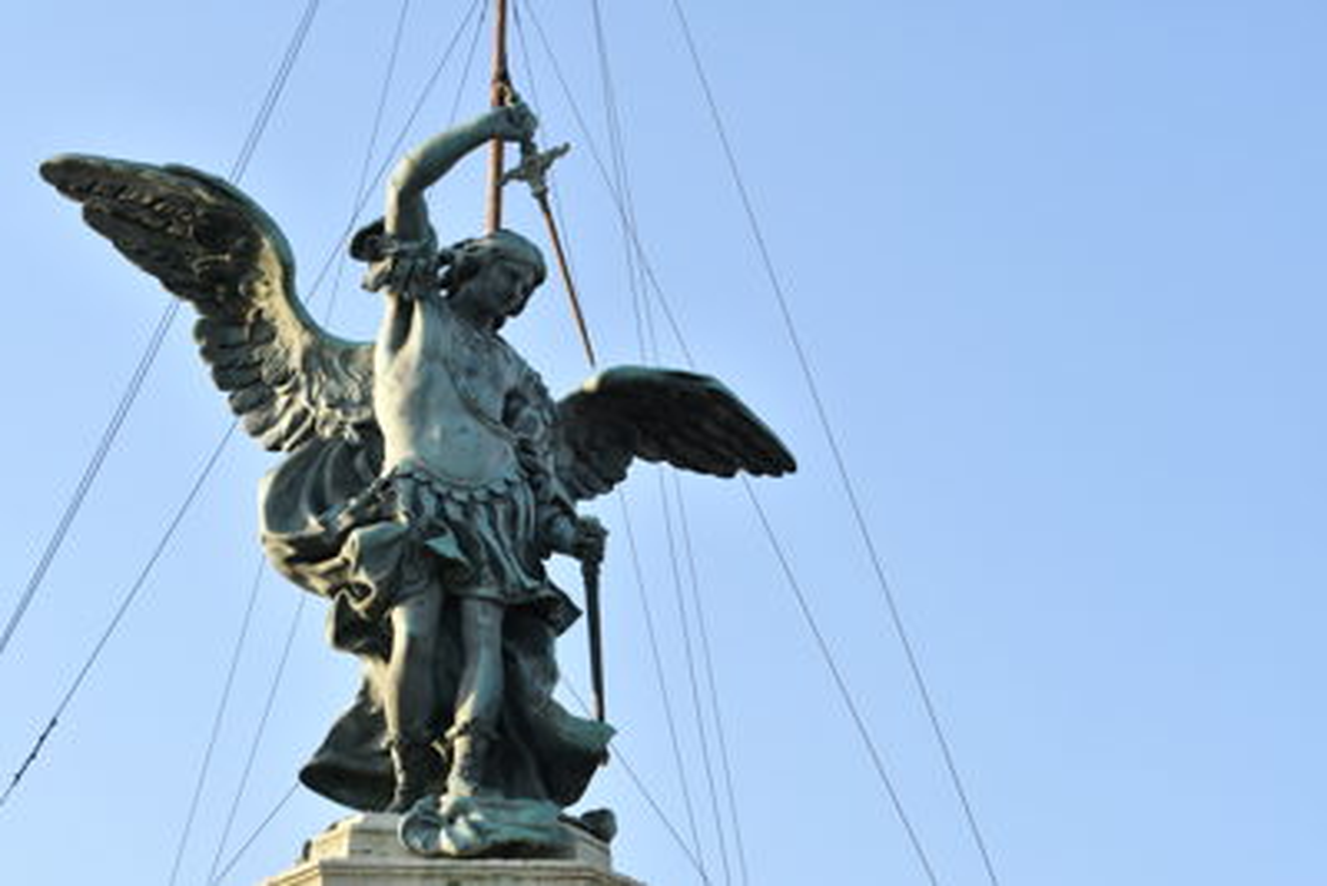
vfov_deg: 18.2
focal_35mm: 75
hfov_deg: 27.0
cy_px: 443
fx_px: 2765
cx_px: 664
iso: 100
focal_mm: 50
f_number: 4.8
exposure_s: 1/250
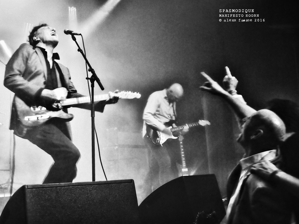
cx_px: 150
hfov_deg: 42.9
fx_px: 380
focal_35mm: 44
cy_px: 112
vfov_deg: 32.9
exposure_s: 1/15
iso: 1600
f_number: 4.7
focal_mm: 22
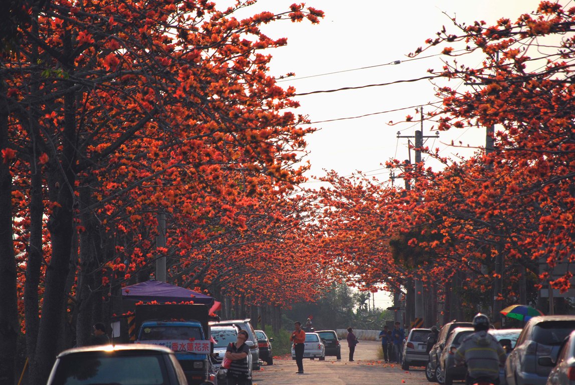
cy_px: 192
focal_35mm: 300
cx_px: 288
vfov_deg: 4.6
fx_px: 4798
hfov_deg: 6.9
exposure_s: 1/640
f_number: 8
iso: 200
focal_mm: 200
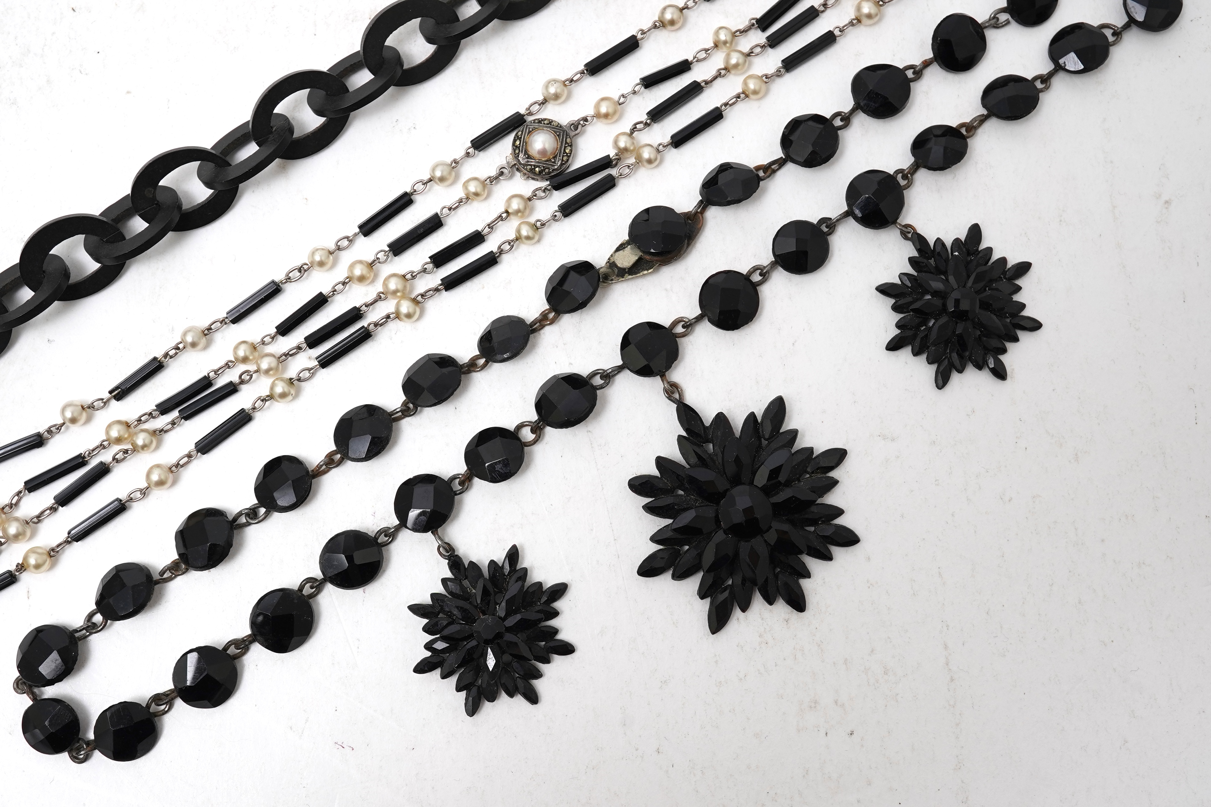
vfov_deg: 29.9
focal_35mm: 45
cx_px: 606
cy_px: 404
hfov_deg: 43.6
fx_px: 1514
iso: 320
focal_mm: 30
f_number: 18
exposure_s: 1/125
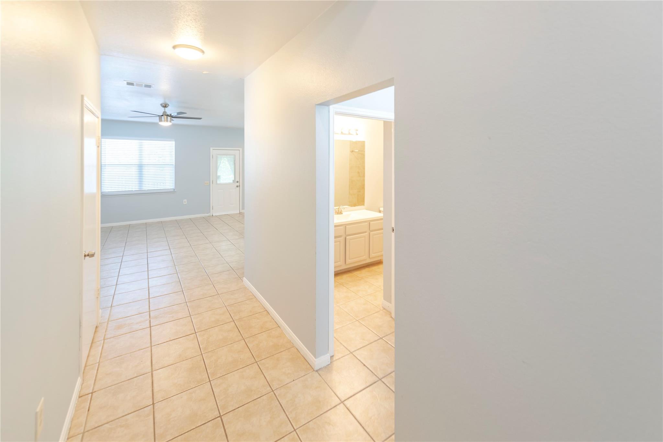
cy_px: 221
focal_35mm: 14
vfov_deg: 81.2
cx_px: 332
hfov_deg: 104.3
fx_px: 258
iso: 500
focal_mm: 14
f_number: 2.8
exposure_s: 1/30
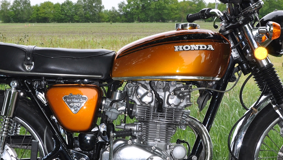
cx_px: 131
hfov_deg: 23.4
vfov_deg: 13.3
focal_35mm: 91
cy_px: 96
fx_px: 683
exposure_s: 1/200
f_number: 10
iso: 200
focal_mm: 28
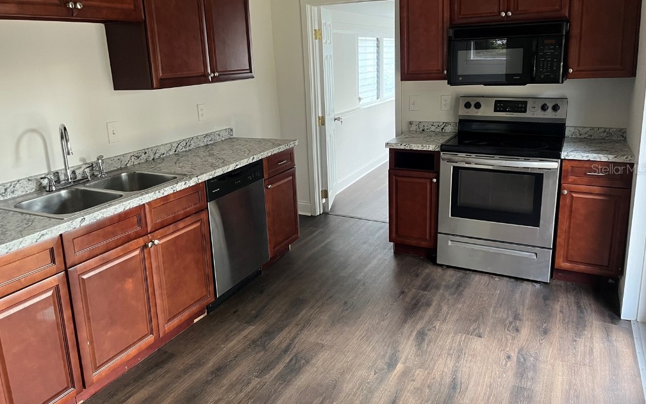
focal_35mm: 28
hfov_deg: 66.5
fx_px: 493
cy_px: 169
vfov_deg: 44.4
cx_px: 324
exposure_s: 1/60
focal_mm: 5.1
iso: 320
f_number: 1.6
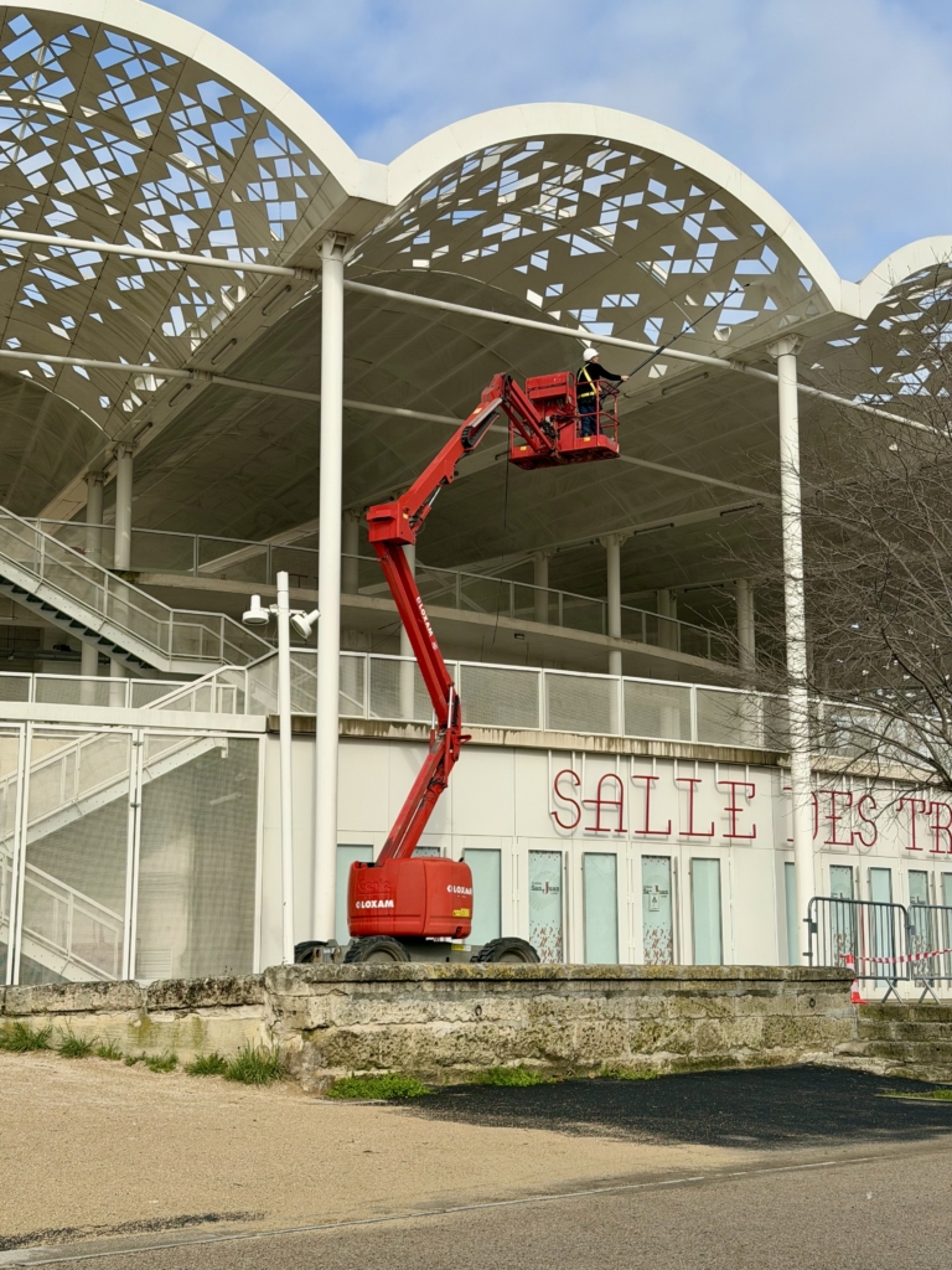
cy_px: 635
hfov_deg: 30.3
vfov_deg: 39.7
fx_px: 1760
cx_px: 476
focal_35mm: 48
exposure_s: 1/4878
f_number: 1.78
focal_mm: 6.76
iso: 64
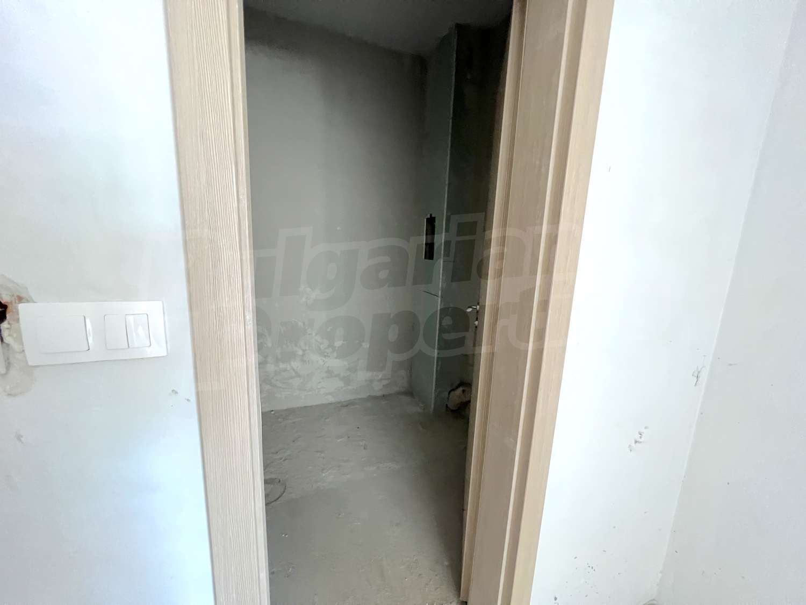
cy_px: 302
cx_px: 403
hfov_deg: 106.2
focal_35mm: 13
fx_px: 303
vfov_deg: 89.9
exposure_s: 1/60
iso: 640
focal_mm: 1.57
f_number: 1.8
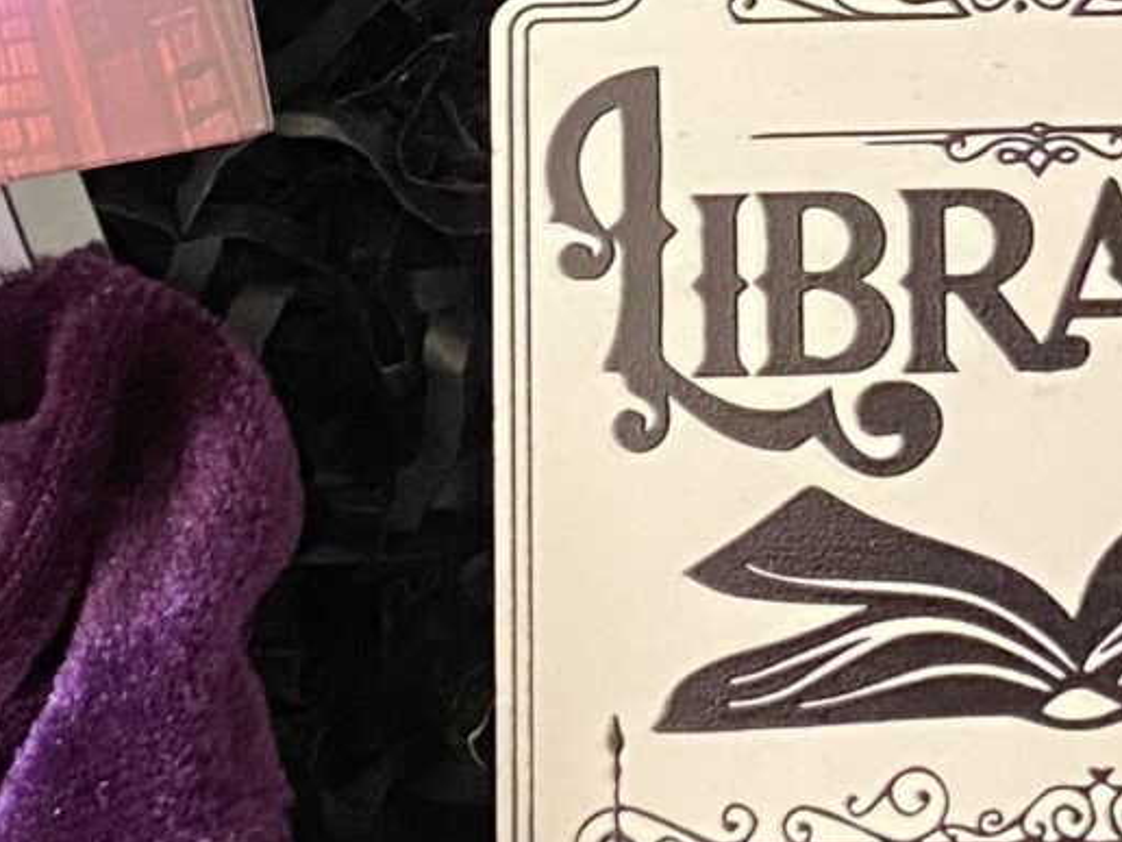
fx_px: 4181
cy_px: -178
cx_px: 1031
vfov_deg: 11.3
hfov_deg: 15.1
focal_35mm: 129
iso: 500
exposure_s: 1/50
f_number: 1.8
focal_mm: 4.25
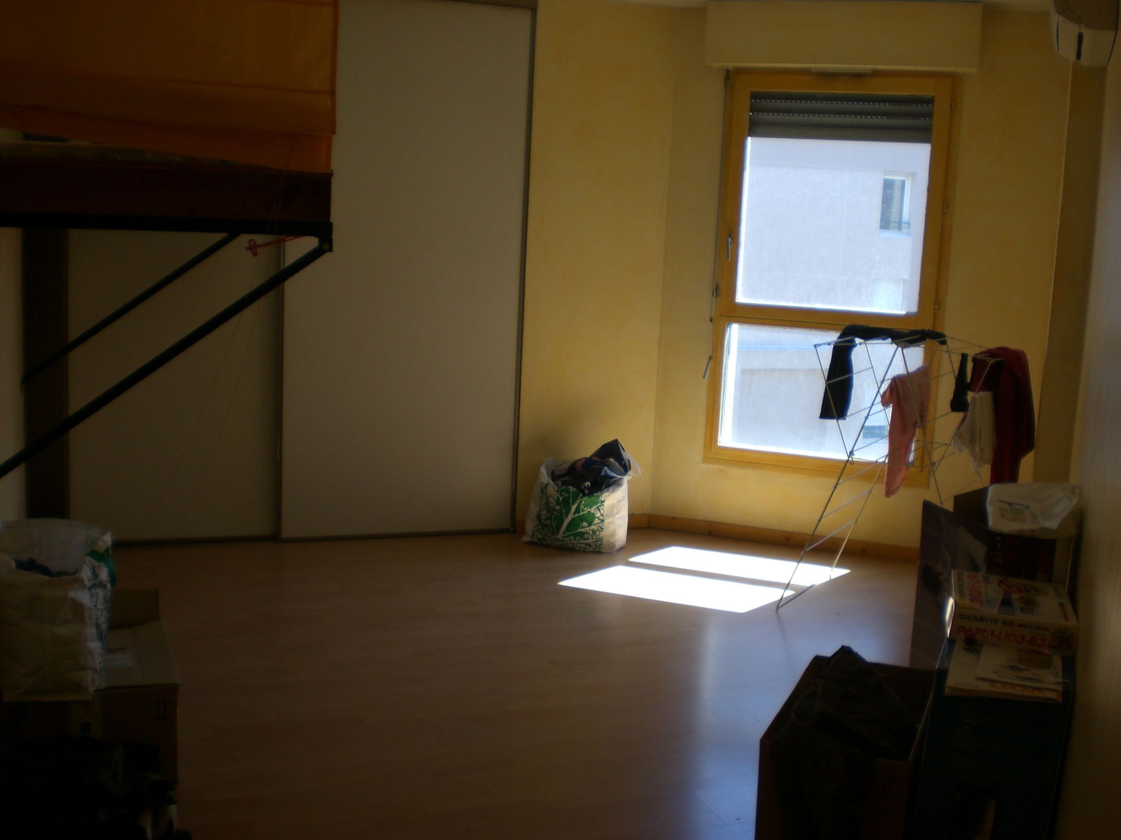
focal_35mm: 38
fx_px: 1231
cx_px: 560
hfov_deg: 49.0
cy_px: 420
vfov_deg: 37.7
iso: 50
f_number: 3.1
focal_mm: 6.3
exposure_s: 1/125
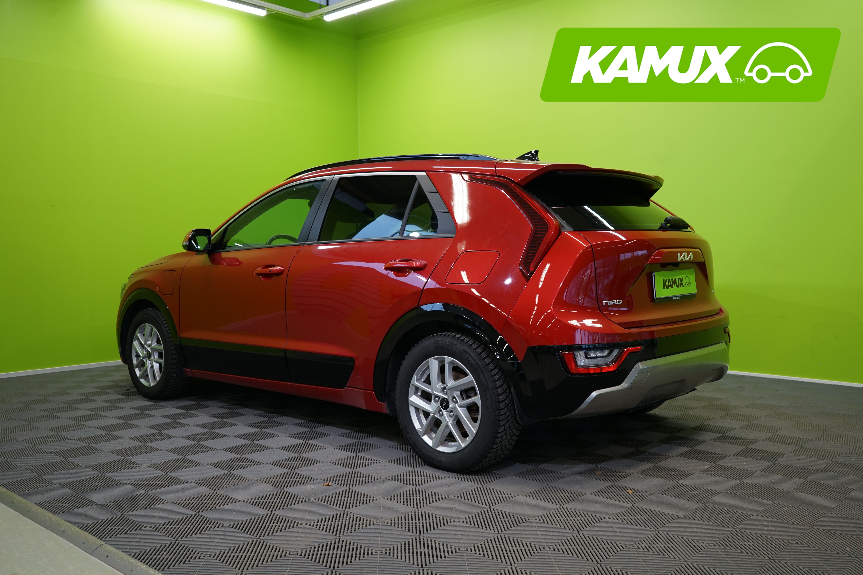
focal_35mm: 31
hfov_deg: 60.3
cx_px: 432
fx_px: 743
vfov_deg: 42.3
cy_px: 288
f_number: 5.6
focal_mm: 31
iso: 500
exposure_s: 1/40
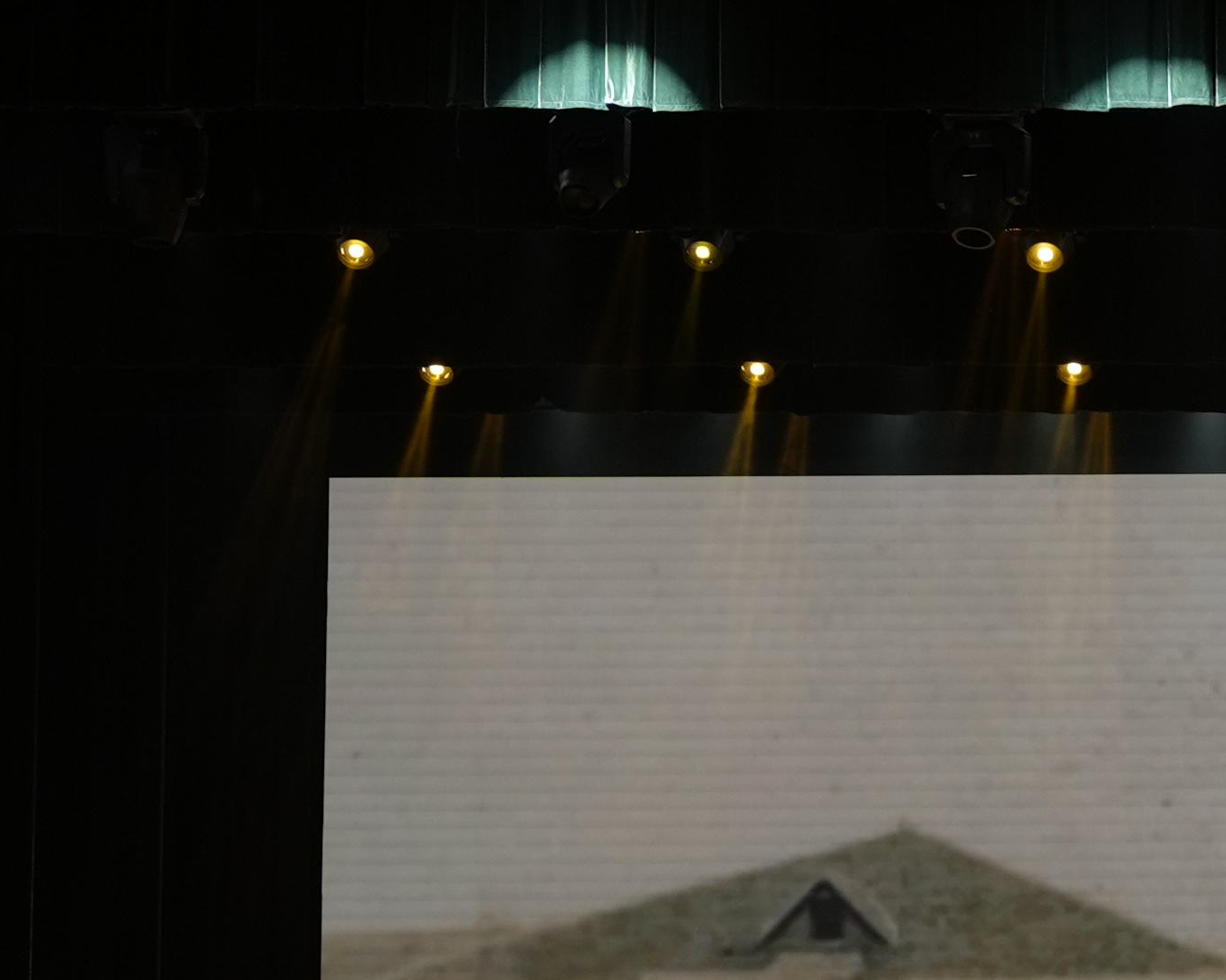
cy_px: 714
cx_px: 1526
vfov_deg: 7.6
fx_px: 7402
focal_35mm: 204
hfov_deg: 9.3
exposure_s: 1/160
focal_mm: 42
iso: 320
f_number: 2.8
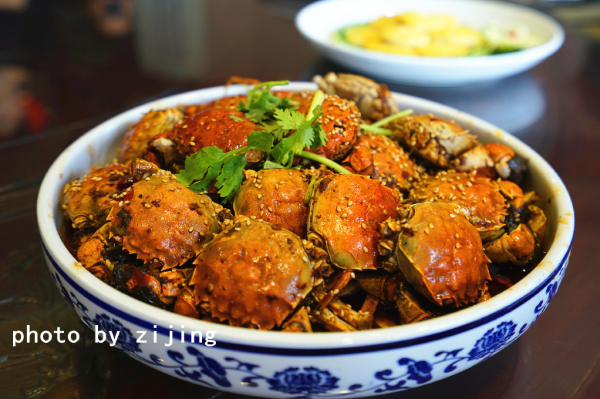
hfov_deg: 53.1
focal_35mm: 36
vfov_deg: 36.8
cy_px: 196
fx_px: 600
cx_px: 294
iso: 640
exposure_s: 1/60
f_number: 4
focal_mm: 35
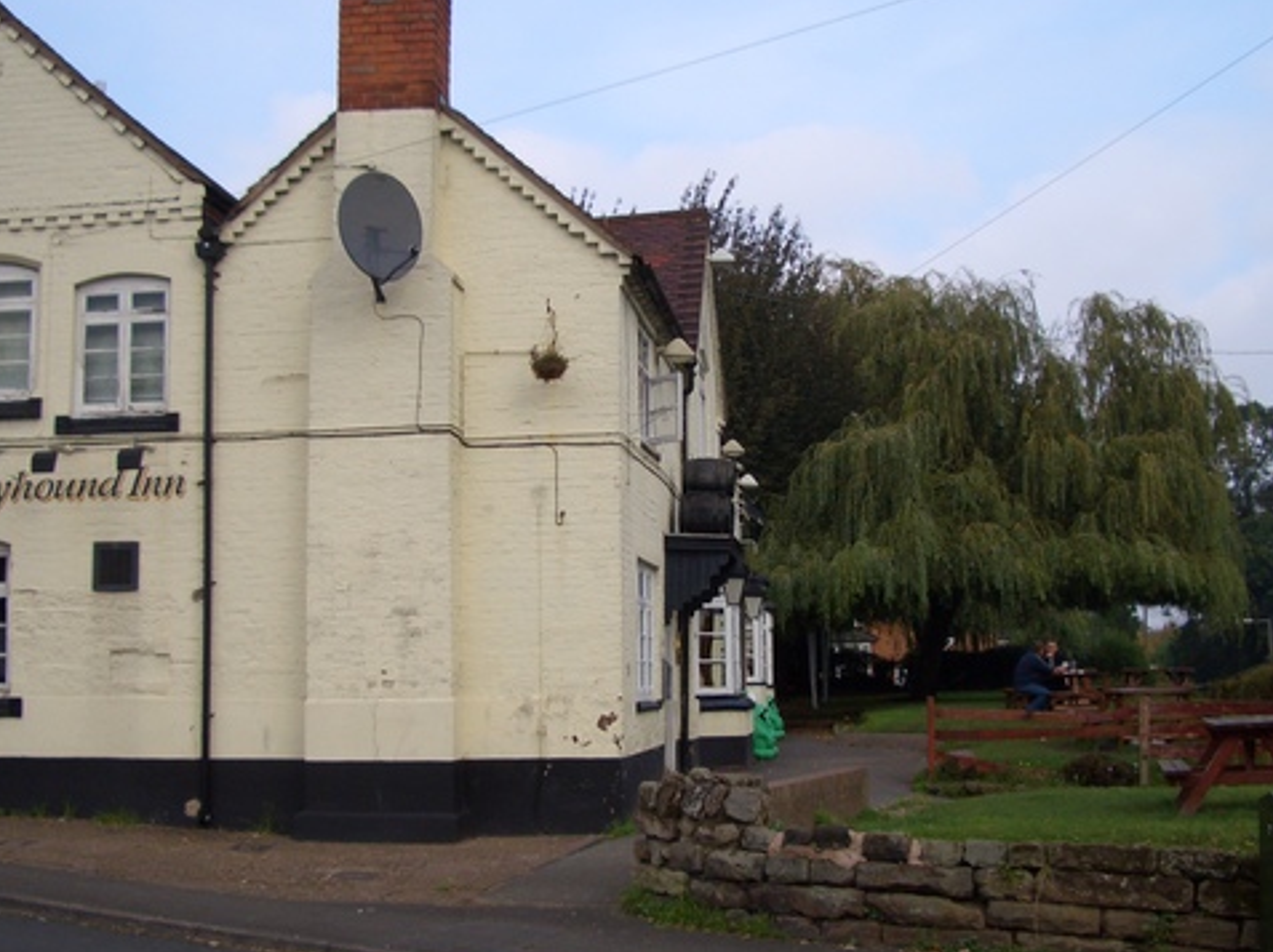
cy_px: 517
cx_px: 598
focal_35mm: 47
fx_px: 1727
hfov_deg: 40.4
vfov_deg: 30.8
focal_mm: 5.8
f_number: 2.6
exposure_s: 1/1000
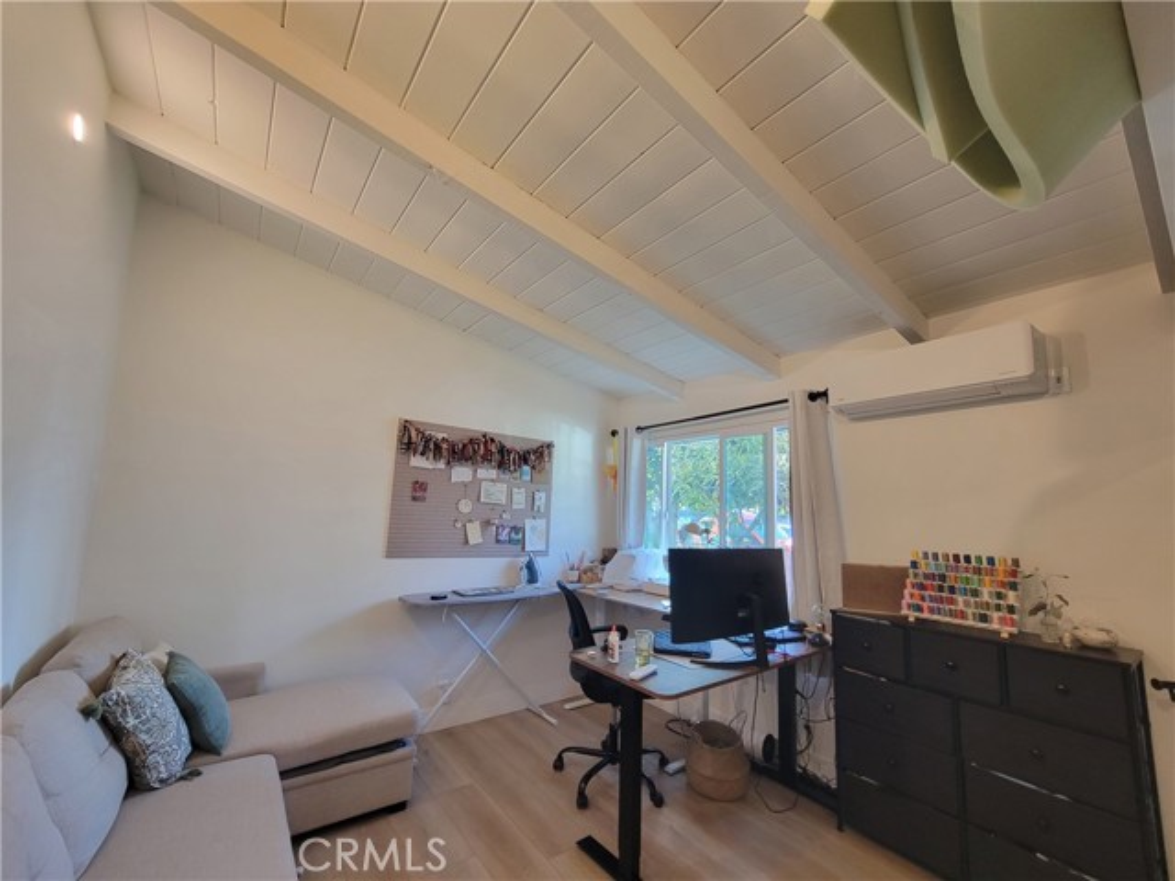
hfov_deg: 106.2
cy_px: 440
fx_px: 441
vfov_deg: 89.9
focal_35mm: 13
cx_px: 588
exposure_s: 1/60
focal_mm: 2.2
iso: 200
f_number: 2.2
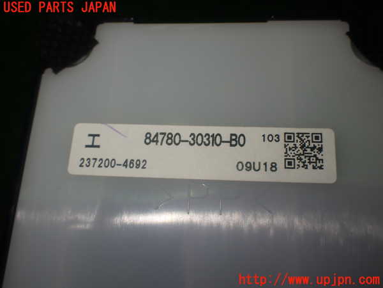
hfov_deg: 49.0
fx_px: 420
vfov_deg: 37.7
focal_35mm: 38
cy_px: 144
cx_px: 192
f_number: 3.5
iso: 100
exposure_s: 1/80
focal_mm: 6.83
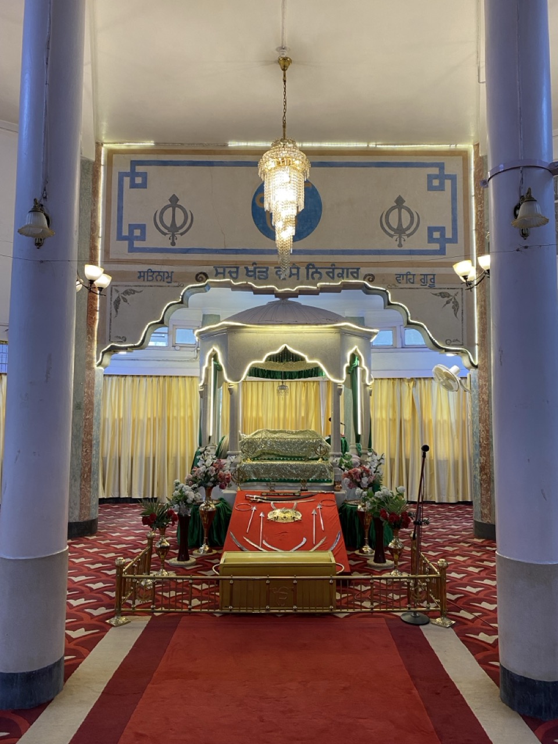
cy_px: 372
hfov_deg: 53.1
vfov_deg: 67.3
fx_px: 559
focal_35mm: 26
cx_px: 279
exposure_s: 1/50
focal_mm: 4.25
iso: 80
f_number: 1.8
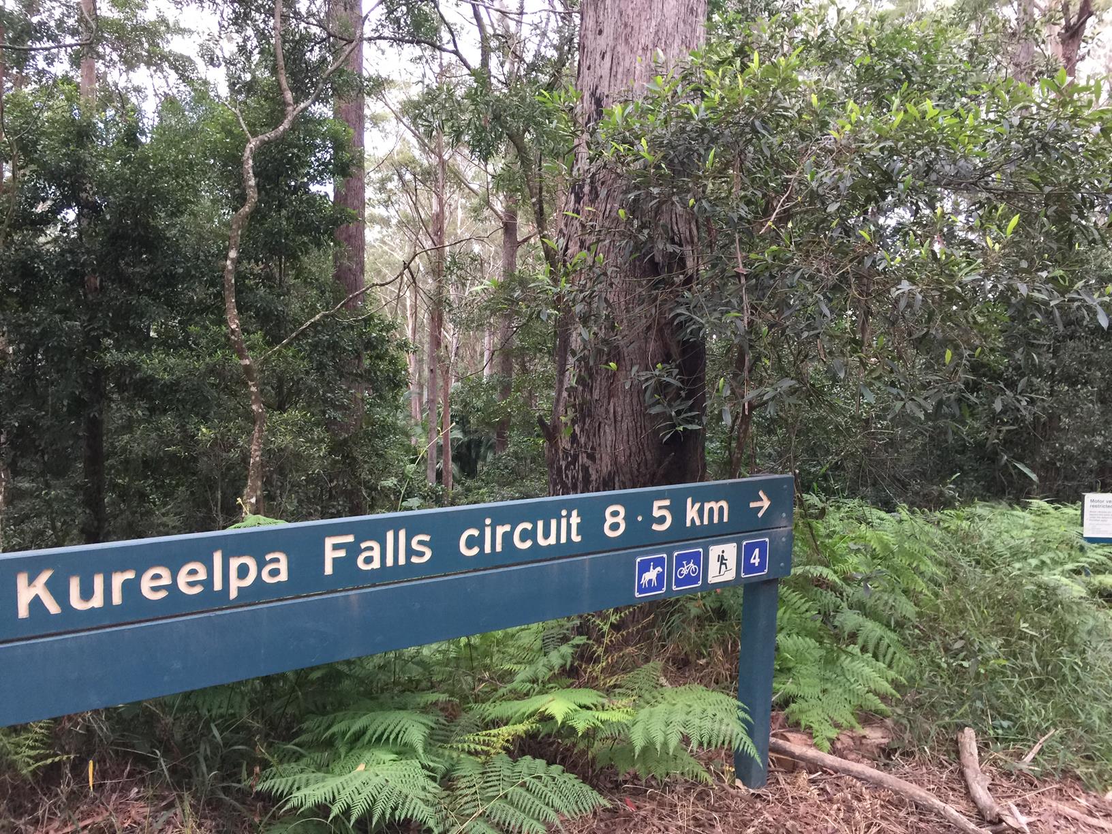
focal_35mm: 29
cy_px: 417
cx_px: 556
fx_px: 932
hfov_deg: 61.7
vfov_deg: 48.2
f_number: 2.2
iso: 64
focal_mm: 4.15
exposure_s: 1/33
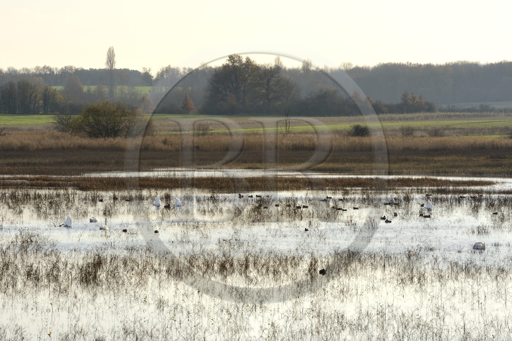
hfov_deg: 10.3
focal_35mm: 200
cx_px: 256
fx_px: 2844
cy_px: 170
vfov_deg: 6.9
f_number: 16
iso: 400
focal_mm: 200
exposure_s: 1/320
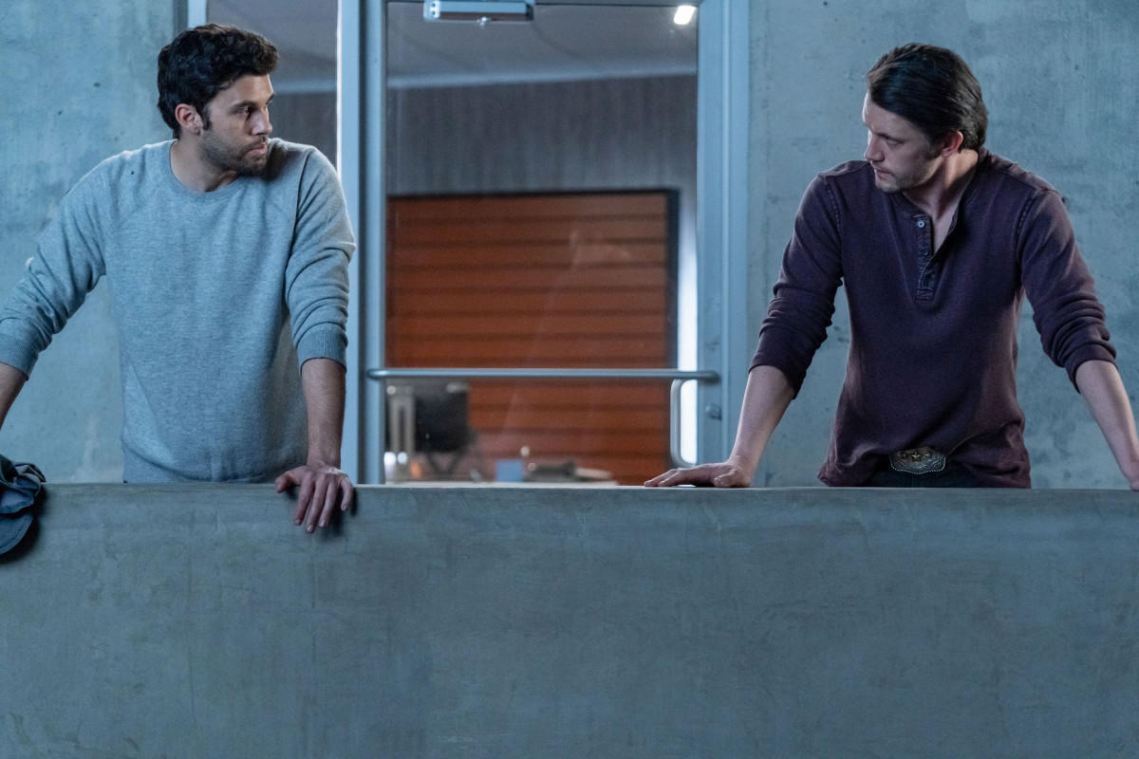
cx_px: 570
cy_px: 380
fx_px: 3322
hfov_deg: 19.5
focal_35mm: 105
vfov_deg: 13.0
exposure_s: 1/160
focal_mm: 105
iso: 8000
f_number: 4
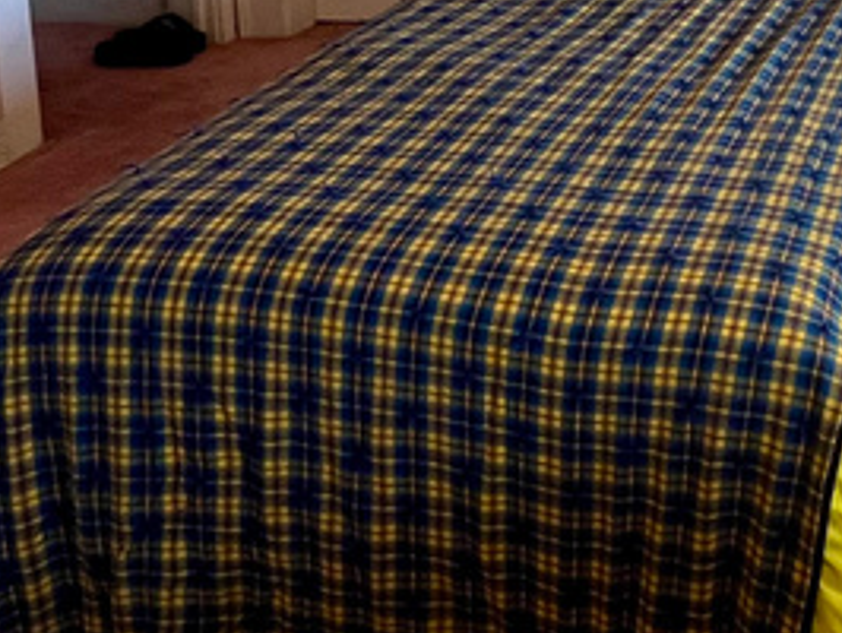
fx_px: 1217
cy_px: -272
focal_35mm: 50
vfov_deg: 24.0
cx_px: 946
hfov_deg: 33.0
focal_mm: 1.57
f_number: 1.8
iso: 160
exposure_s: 1/120
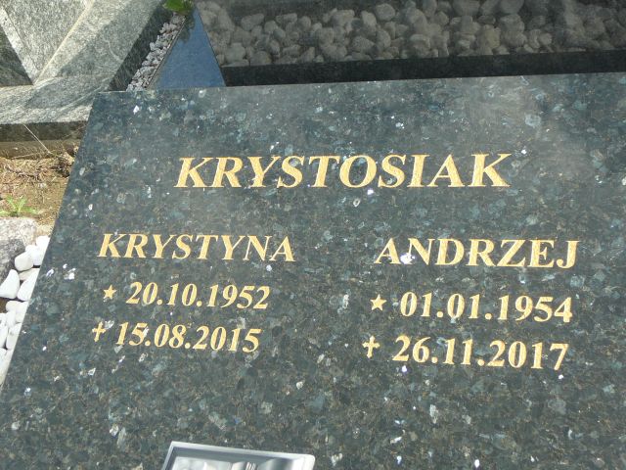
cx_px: 313
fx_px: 1067
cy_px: 235
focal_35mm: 59
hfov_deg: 32.7
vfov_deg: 24.8
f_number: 3.5
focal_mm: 8.7
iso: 80
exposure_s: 1/320
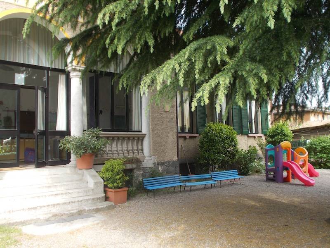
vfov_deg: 41.8
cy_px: 124
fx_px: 324
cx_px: 165
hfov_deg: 54.0
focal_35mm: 34
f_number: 3.6
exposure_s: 1/125
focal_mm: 6
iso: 80
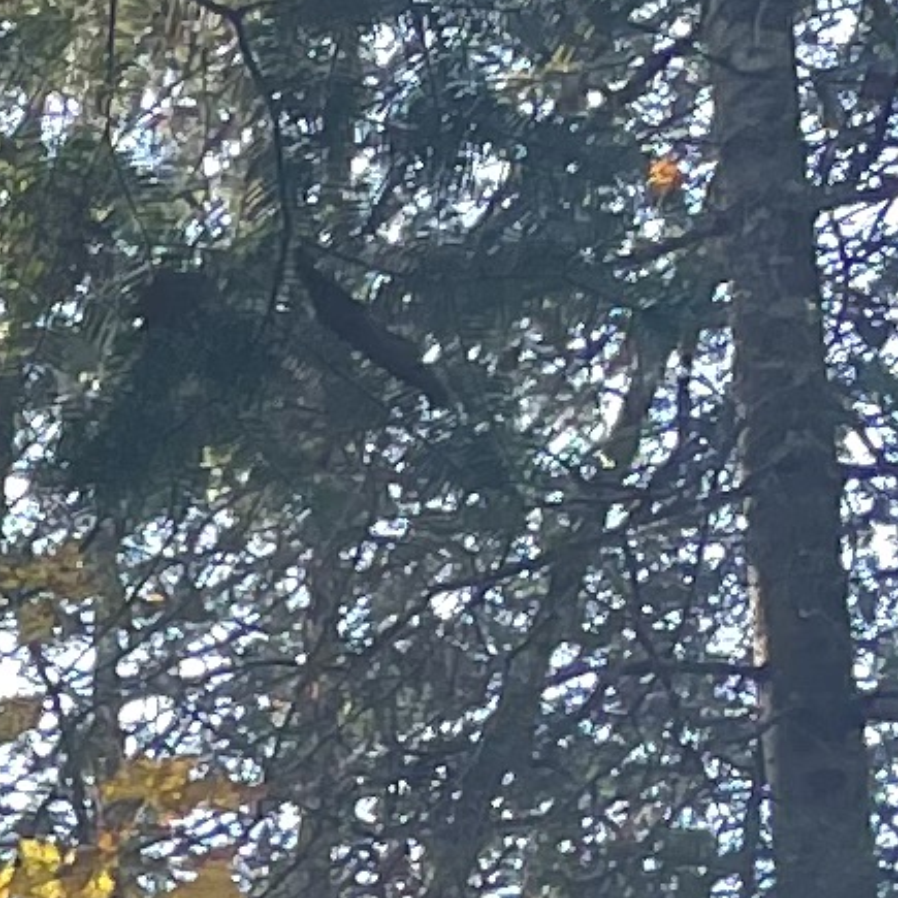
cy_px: 2971
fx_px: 6251
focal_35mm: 213
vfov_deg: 7.1
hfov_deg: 7.0
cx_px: -2213
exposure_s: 1/121
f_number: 1.6
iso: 40
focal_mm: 4.2
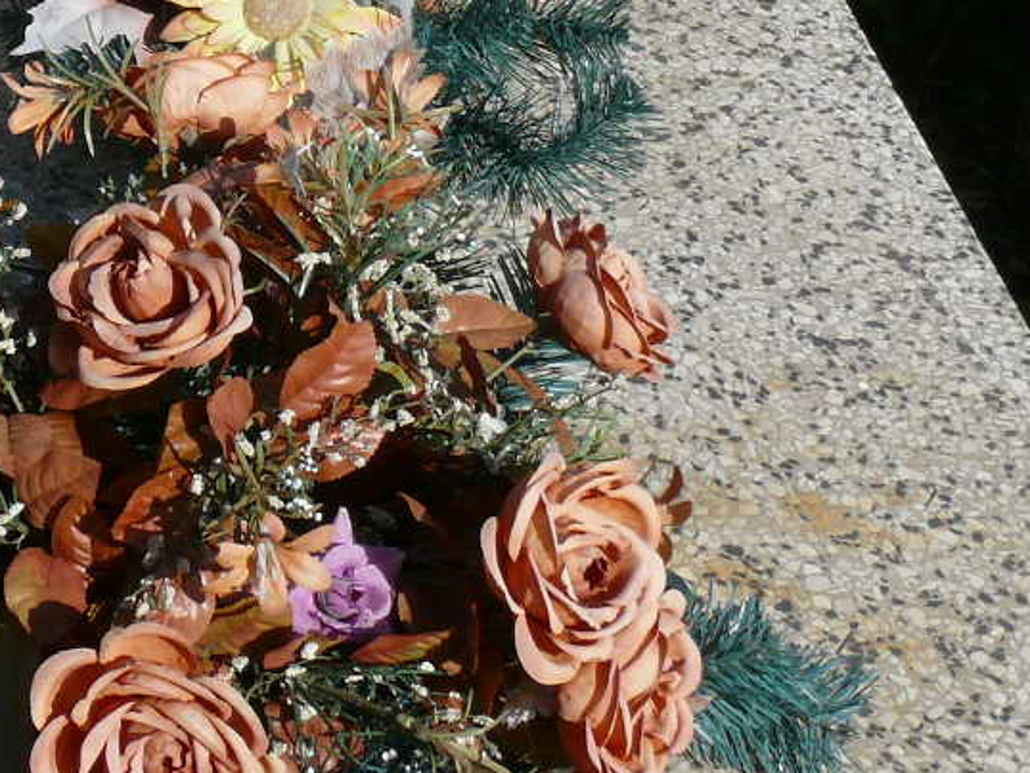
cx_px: 65
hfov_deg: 18.5
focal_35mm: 104
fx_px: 3096
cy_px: -172
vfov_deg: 13.8
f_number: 6.3
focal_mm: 7.4
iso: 100
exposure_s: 1/400
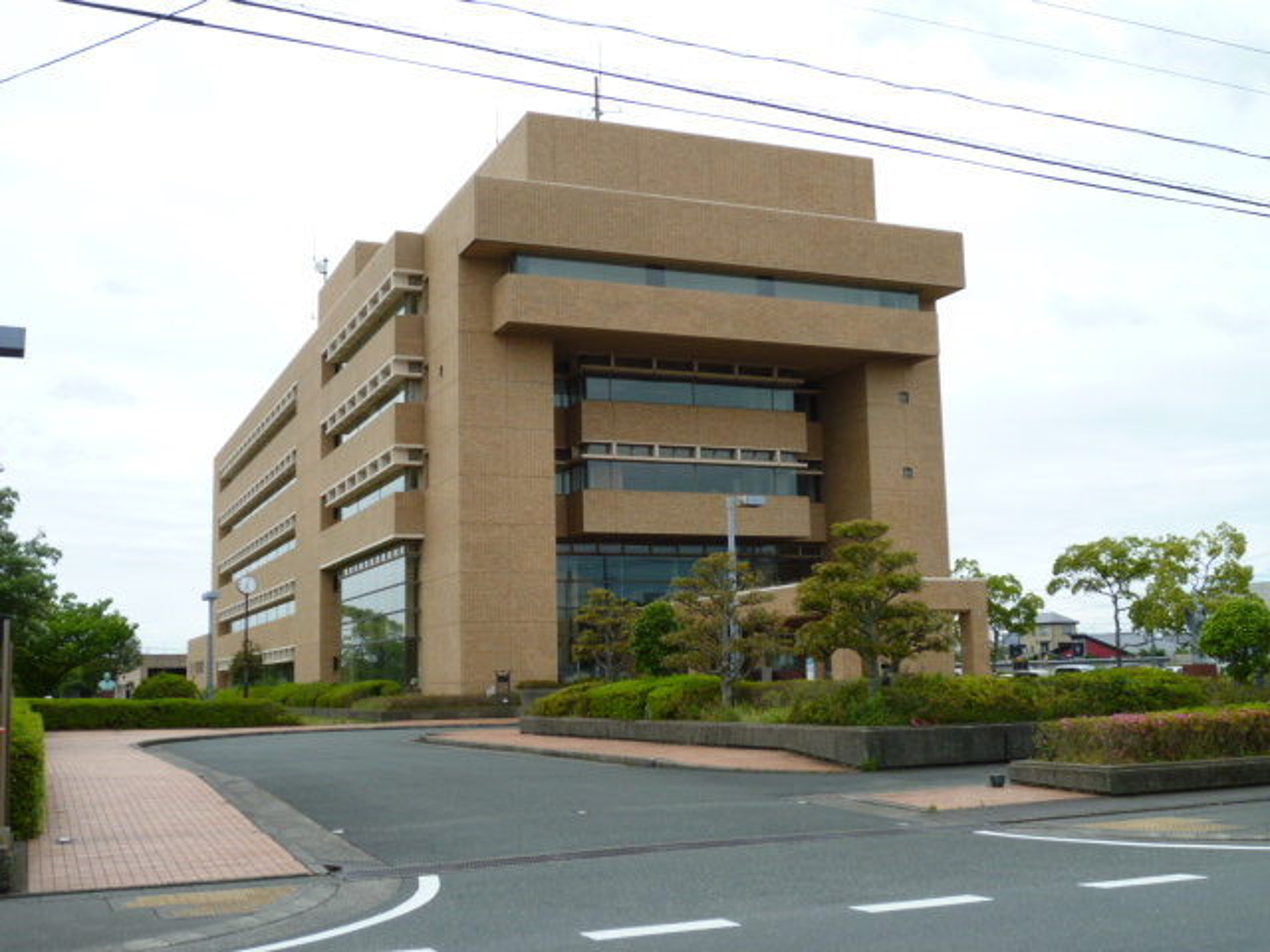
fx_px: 1431
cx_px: 635
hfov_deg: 47.9
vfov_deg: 36.8
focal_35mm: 39
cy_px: 476
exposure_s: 1/500
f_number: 4.5
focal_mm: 7
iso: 80
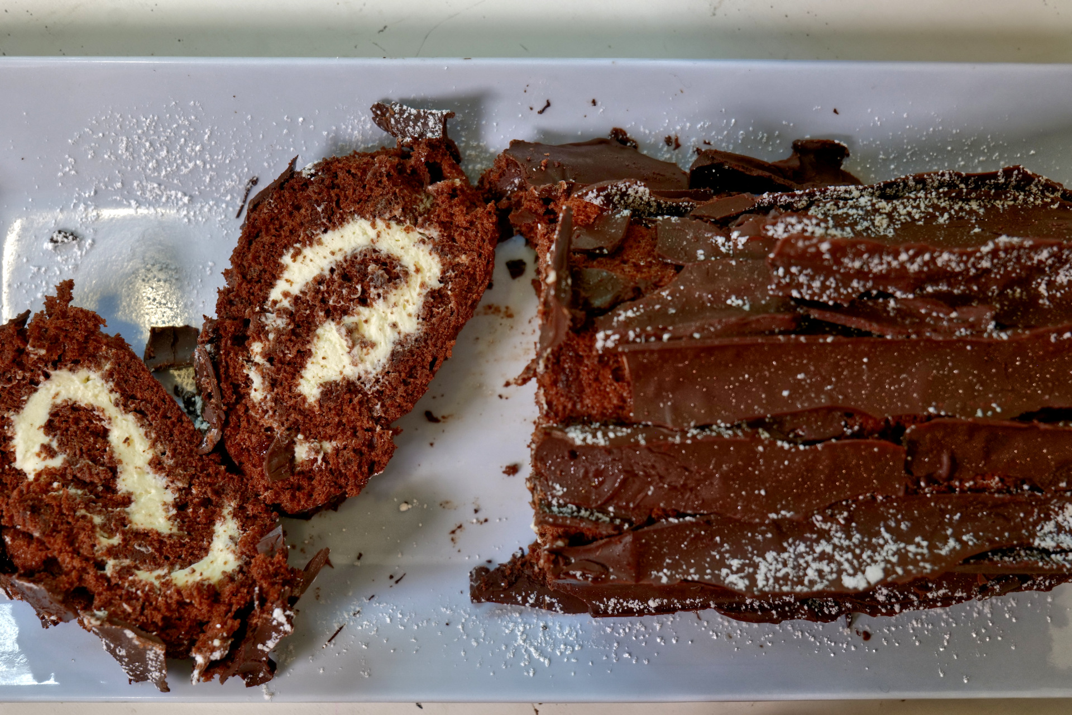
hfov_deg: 33.4
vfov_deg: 22.6
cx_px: 536
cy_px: 358
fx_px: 1787
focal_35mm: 60
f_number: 7.1
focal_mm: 60
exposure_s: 1/80
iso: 1000
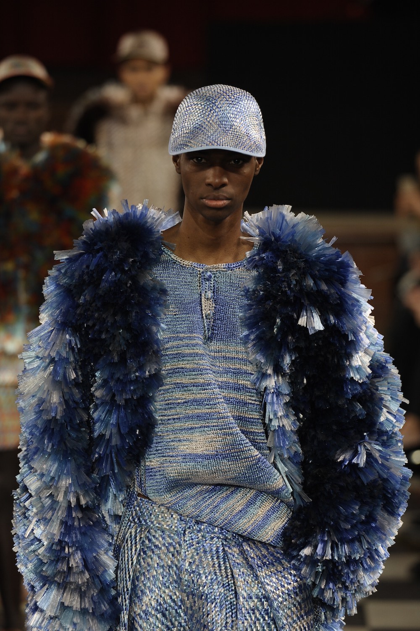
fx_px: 3505
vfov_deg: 10.3
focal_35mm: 200
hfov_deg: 6.9
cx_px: 210
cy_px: 316
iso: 1000
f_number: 4
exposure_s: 1/500
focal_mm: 200
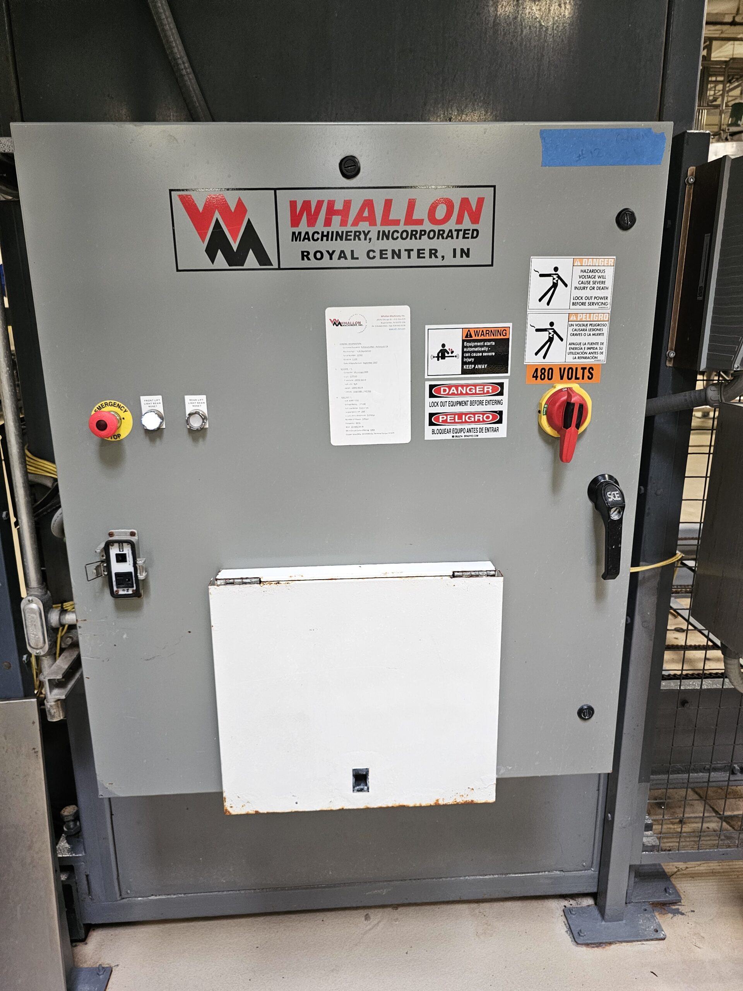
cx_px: 372
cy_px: 496
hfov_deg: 58.9
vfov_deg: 73.9
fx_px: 658
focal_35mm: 23
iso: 400
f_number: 1.7
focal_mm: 6.3
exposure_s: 1/120
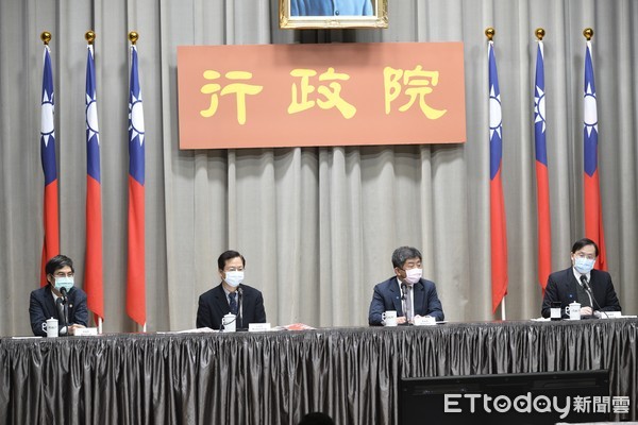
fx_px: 2127
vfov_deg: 11.4
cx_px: 319
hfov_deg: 17.1
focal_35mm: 120
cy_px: 212
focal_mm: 120
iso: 1600
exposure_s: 1/200
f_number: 5.6
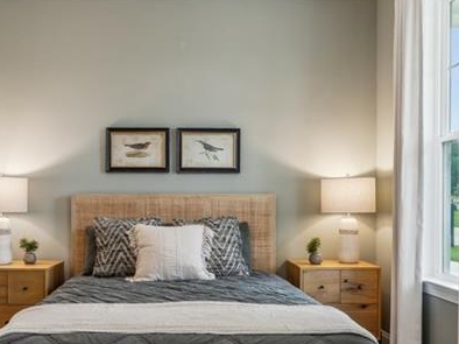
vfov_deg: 40.4
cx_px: 202
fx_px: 464
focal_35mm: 35
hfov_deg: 52.5
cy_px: 215
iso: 160
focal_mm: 14
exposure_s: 1/25
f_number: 7.1
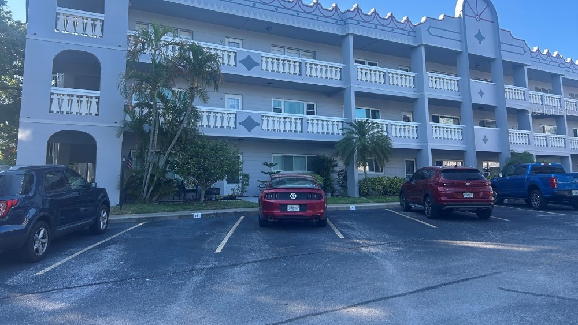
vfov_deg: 39.8
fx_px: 445
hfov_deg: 66.1
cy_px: 110
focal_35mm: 29
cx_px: 284
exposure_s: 1/1183
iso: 50
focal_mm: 5.7
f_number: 1.5
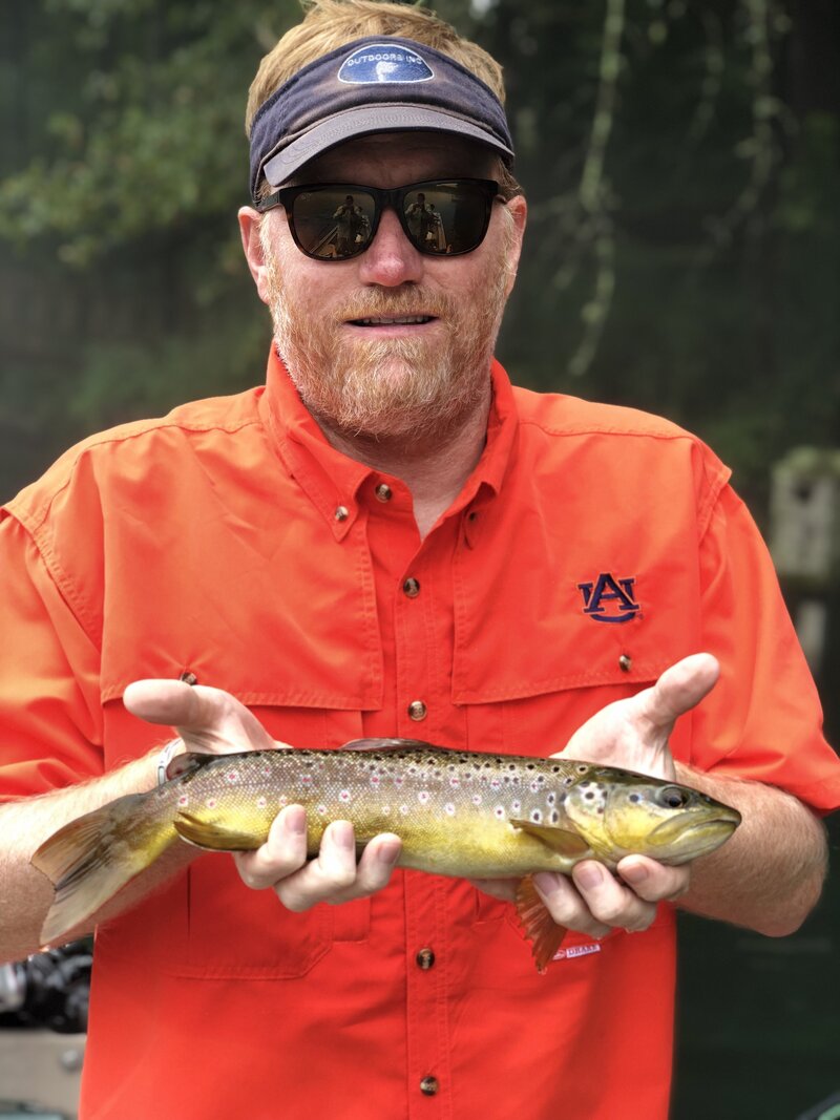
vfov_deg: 36.8
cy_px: 560
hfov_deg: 28.0
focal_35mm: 52
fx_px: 1683
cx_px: 420
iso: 16
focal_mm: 6
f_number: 2.4
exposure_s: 1/120
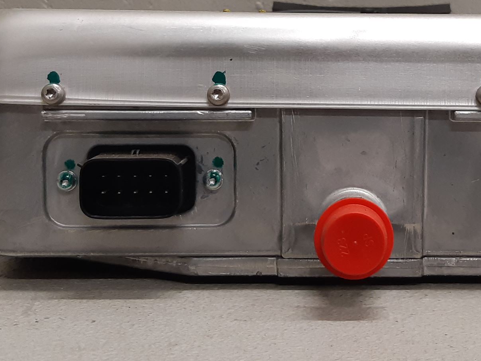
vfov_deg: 32.1
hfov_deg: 41.9
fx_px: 612
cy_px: 81
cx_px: 350
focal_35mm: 44
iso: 125
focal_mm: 3.93
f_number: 1.7
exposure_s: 1/50
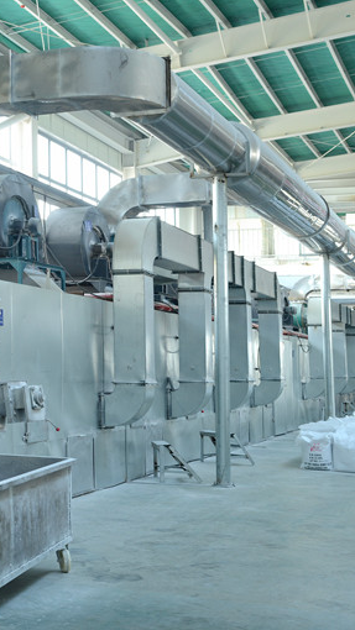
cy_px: 315
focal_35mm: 57
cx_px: -27
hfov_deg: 20.2
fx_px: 954
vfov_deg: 36.6
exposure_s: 1/8
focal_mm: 36
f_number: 6.3
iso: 400
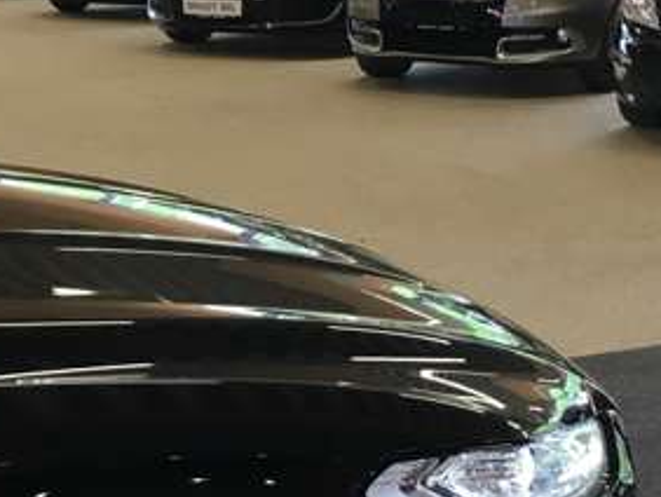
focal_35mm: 102
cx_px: 230
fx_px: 1949
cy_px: 216
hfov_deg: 19.2
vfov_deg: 14.5
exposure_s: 1/33
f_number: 2.2
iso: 64
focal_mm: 4.15
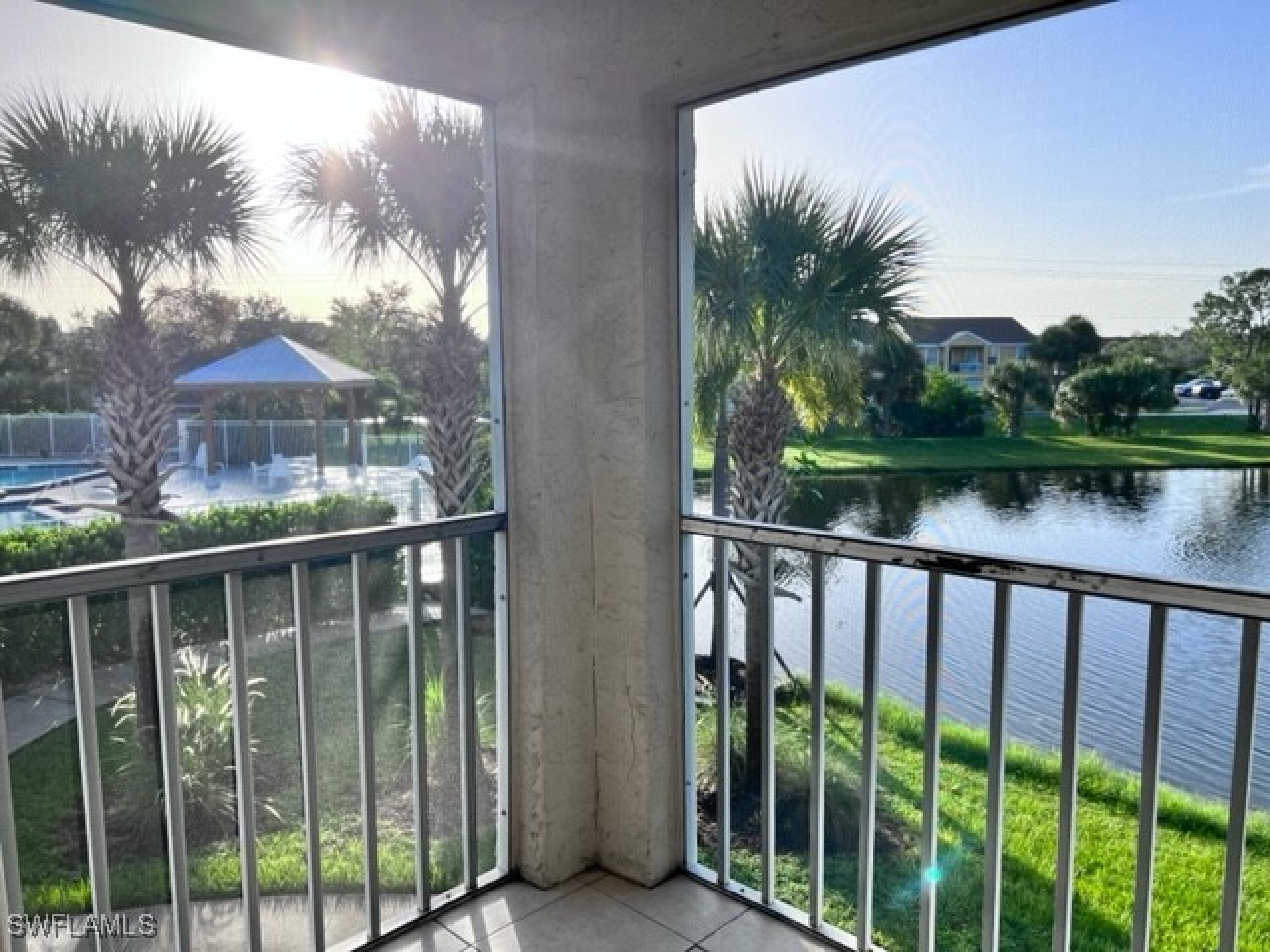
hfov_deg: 67.3
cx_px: 635
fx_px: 954
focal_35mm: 26
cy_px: 476
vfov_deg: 53.1
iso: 50
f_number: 1.5
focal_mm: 5.7
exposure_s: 1/1934
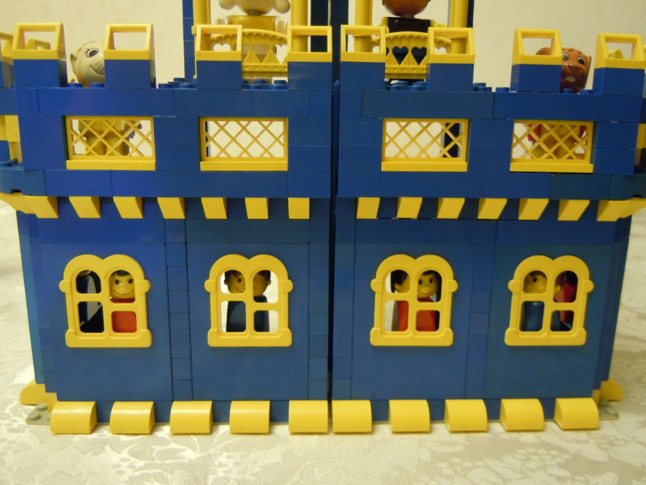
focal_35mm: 30
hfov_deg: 60.0
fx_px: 560
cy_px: 242
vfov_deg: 46.8
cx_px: 323
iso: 400
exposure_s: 1/6
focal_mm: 5.4
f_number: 3.5
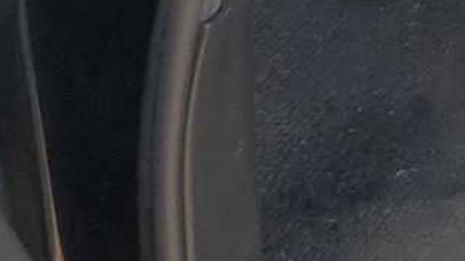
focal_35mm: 145
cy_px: -386
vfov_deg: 7.7
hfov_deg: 11.9
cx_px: 1134
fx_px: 1788
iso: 50
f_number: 1.5
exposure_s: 1/270
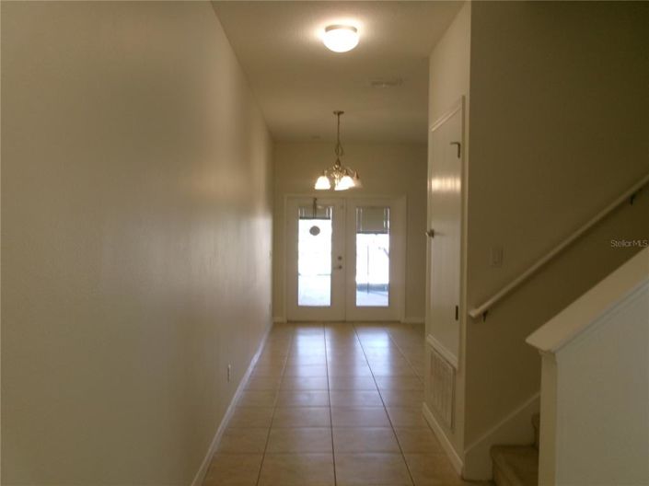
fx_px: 525
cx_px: 324
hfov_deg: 63.5
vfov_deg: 49.7
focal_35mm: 28
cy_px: 243
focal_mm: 5.1
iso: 146
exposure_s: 1/34
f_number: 3.9
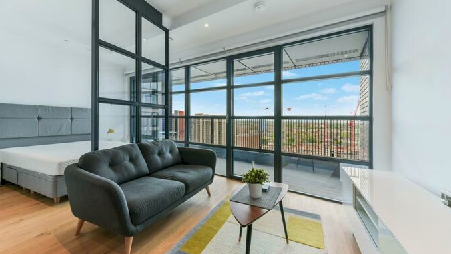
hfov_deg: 110.8
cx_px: 230
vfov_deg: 78.4
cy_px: 125
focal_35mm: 13
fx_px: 155
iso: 200
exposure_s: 1/10
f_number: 16
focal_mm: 12
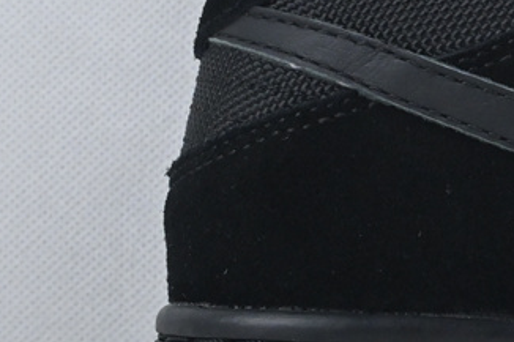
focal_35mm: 199
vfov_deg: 6.9
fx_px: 2840
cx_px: 935
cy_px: 154
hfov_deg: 9.8
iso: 1000
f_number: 10
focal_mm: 36
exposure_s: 1/160
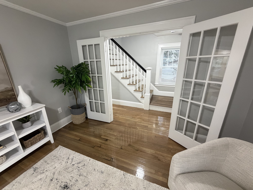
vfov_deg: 85.7
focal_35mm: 14
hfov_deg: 102.1
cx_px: 126
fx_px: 102
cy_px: 95
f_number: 2.2
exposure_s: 1/60
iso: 320
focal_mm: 2.22
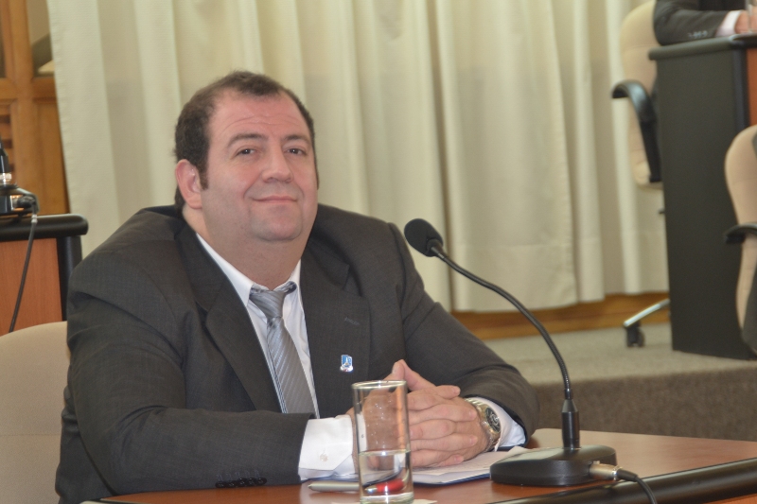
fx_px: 2586
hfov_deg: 16.7
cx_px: 378
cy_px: 252
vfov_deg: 11.1
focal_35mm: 123
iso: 450
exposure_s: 1/60
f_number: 5.3
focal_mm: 82
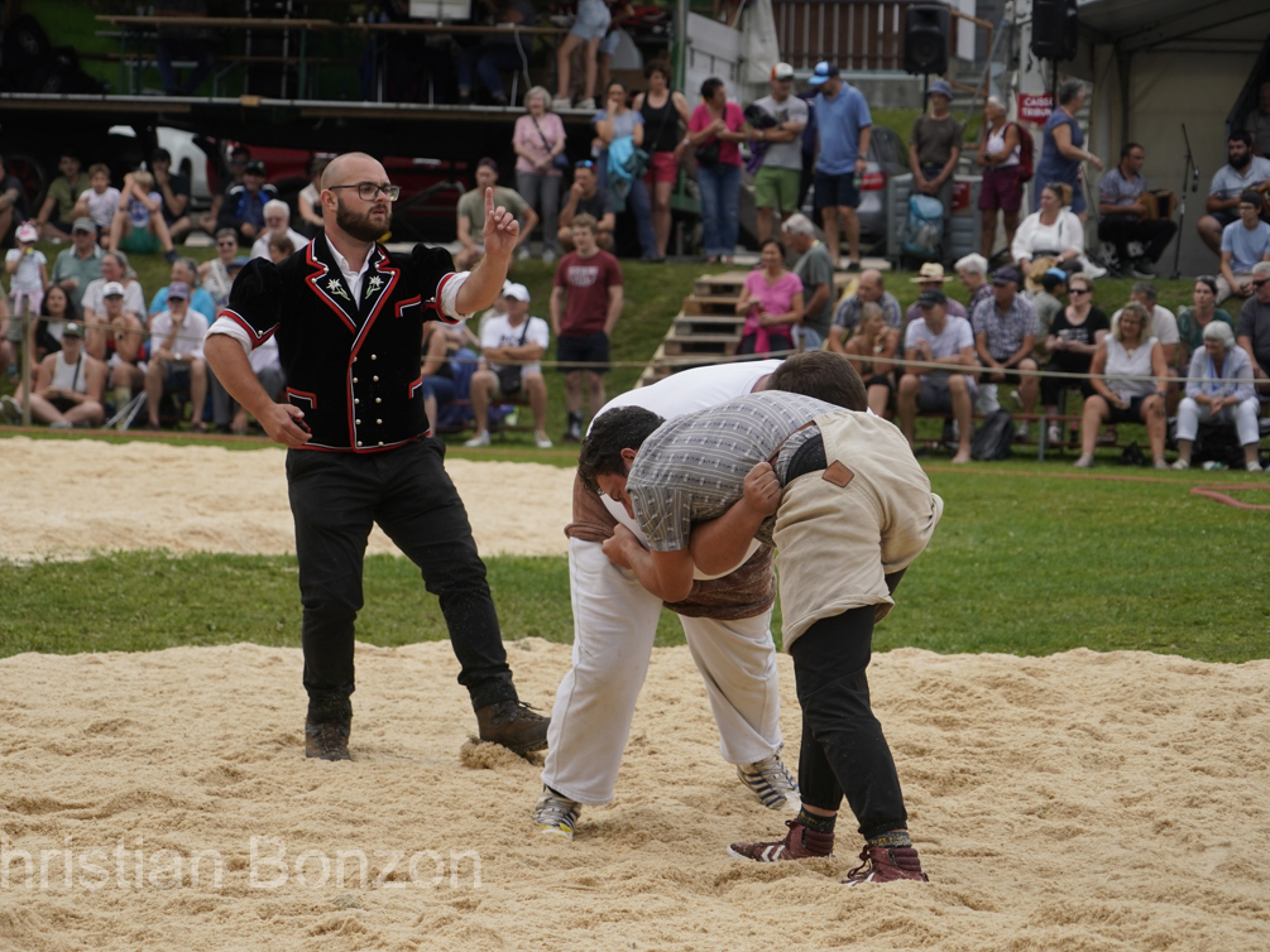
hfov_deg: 14.1
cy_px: 448
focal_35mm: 140
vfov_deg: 10.6
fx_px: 5137
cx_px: 578
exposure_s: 1/1000
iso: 400
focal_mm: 122
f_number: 6.3
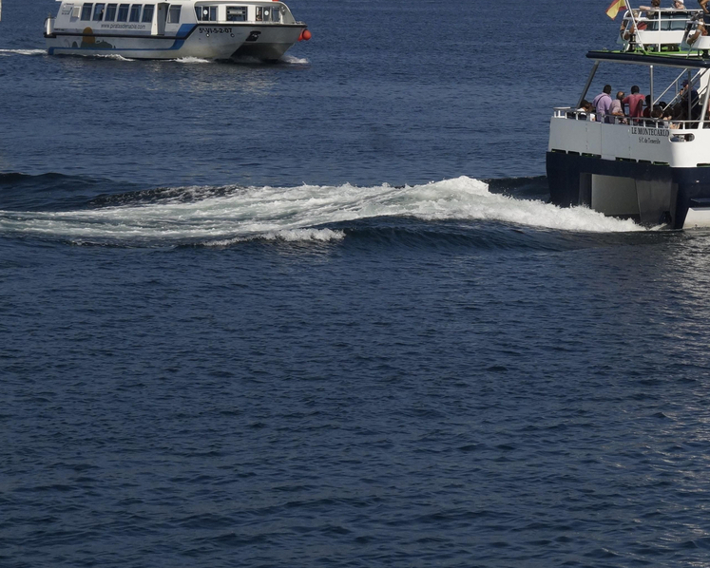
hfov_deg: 8.0
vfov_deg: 6.4
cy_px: 79
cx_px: 679
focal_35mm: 241
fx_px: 5066
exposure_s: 1/1600
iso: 400
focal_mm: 80
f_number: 9
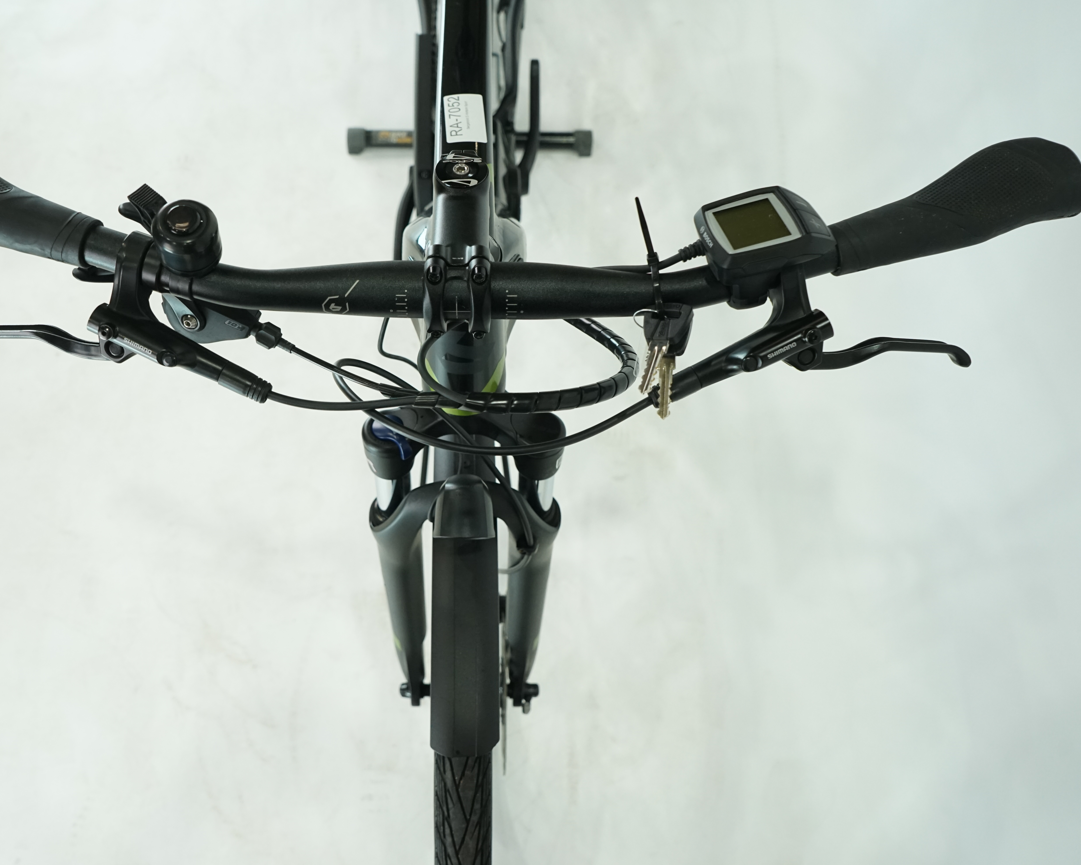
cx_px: 474
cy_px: 430
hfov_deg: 55.5
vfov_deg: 45.8
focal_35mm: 32
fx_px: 1024
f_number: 5.6
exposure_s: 1/200
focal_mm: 28
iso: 1600
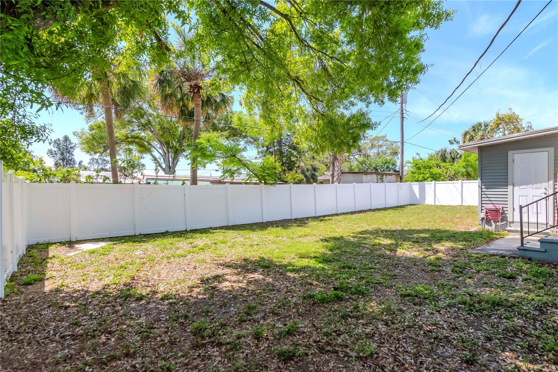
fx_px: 256
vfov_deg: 72.0
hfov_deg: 95.0
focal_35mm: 16
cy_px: 186
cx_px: 279
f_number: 7.1
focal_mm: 11
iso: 800
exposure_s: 1/1250
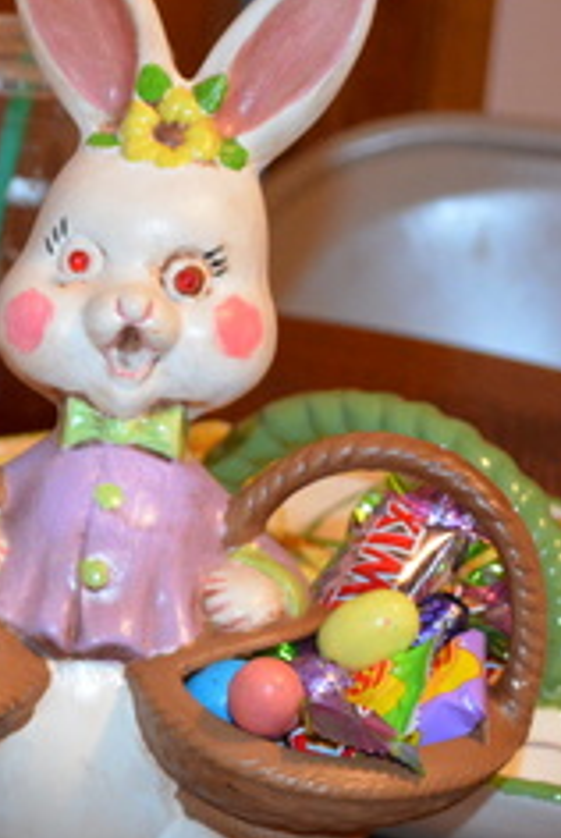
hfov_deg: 9.0
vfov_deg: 14.0
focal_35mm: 146
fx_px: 3403
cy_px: 529
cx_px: -454
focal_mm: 36
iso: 2200
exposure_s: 1/60
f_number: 5
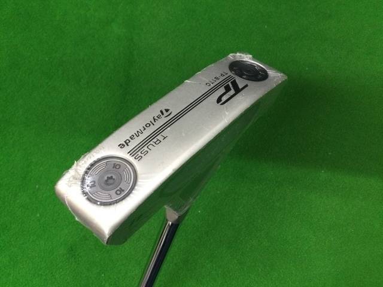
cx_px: 192
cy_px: 144
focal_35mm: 31
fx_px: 343
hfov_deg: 58.4
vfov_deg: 45.4
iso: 100
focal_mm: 3.3
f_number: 2.4
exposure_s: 1/30
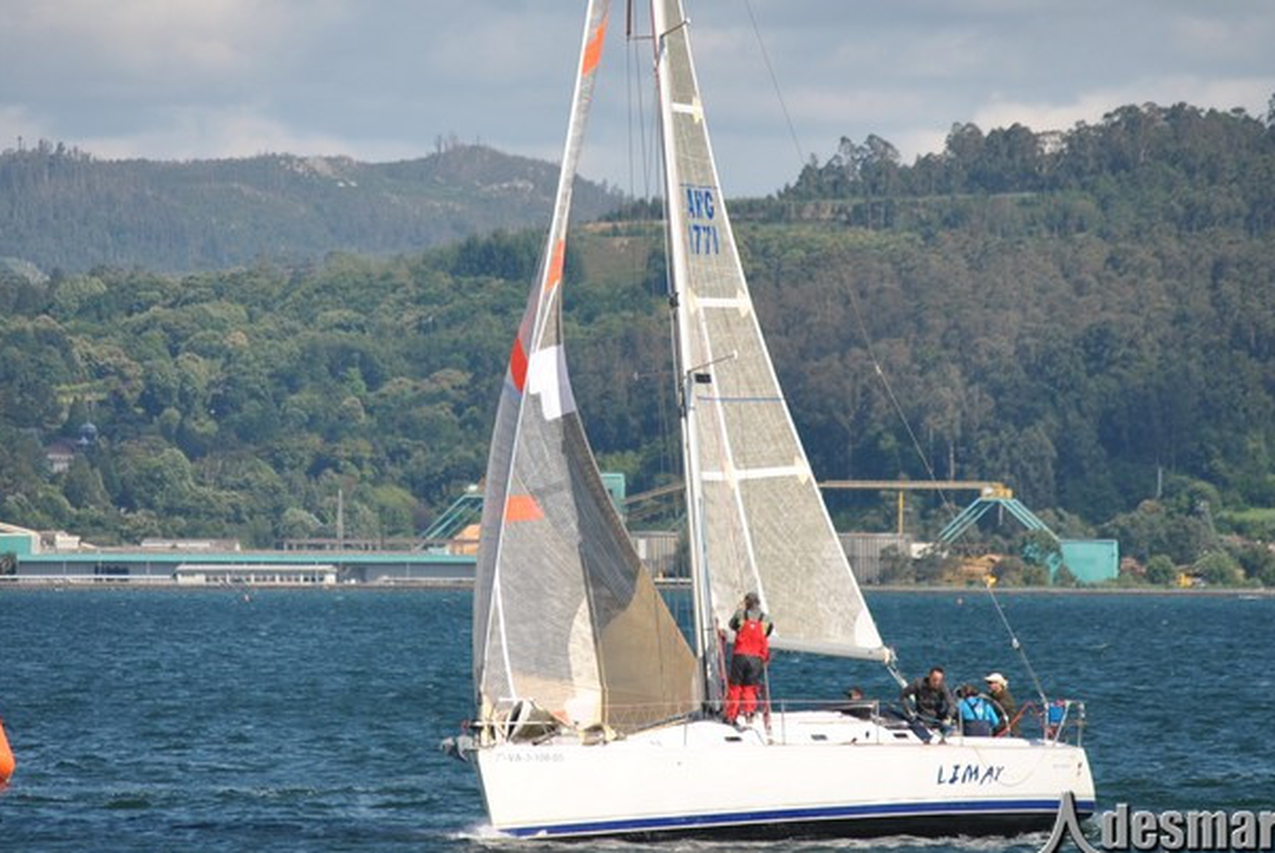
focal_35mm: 299
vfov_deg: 4.6
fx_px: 10602
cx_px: 578
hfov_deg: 6.9
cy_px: 330
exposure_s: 1/500
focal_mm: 150
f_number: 5
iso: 100
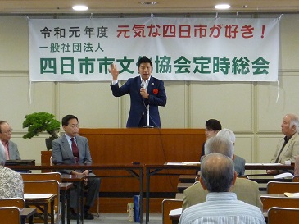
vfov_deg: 11.1
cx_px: 150
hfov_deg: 14.8
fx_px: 1148
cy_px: 112
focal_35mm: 133
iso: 400
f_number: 4.1
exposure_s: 1/30
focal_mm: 12.4
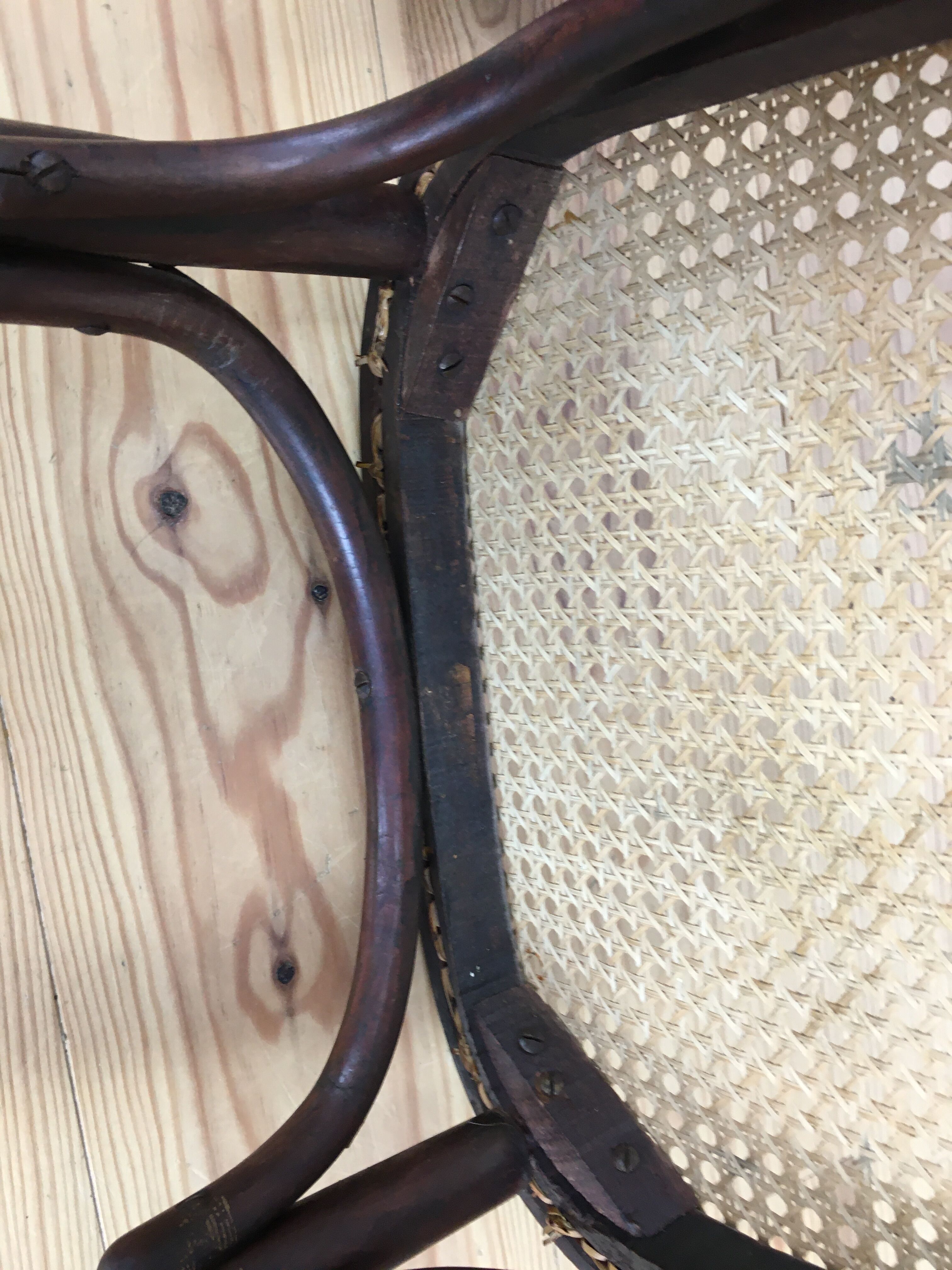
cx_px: 476
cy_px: 635
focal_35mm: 29
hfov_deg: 48.2
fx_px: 1063
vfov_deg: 61.7
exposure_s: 1/33
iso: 100
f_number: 2.2
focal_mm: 4.15
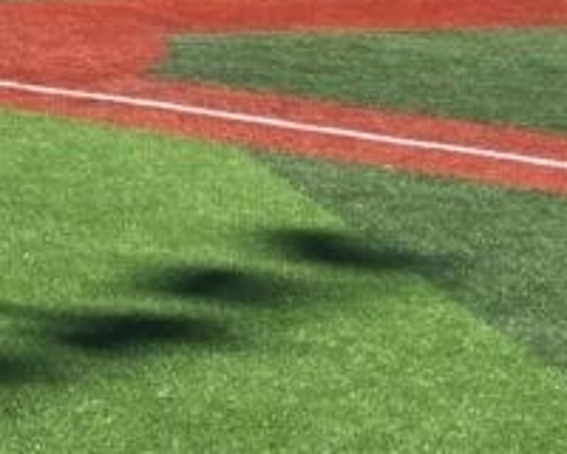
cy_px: -338
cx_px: -318
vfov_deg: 10.1
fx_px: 2433
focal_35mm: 145
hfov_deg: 12.5
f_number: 2.2
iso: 32
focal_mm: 4.15
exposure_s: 1/1721
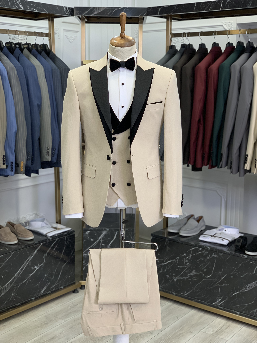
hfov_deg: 28.0
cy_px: 172
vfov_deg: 36.8
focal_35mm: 52
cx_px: 128
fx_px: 515
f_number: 2.4
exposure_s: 1/122
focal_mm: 6
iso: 80
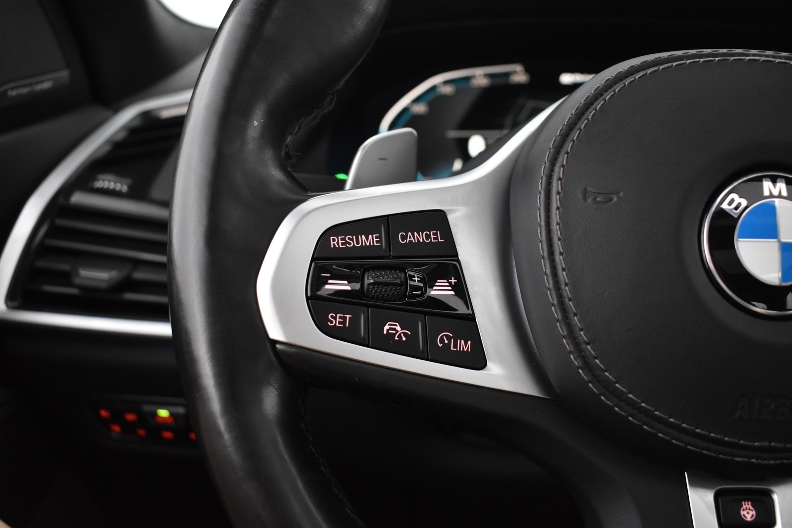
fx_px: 726
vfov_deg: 40.0
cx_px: 396
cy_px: 264
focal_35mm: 33
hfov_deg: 57.2
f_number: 3.8
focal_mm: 22
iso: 2200
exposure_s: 1/30
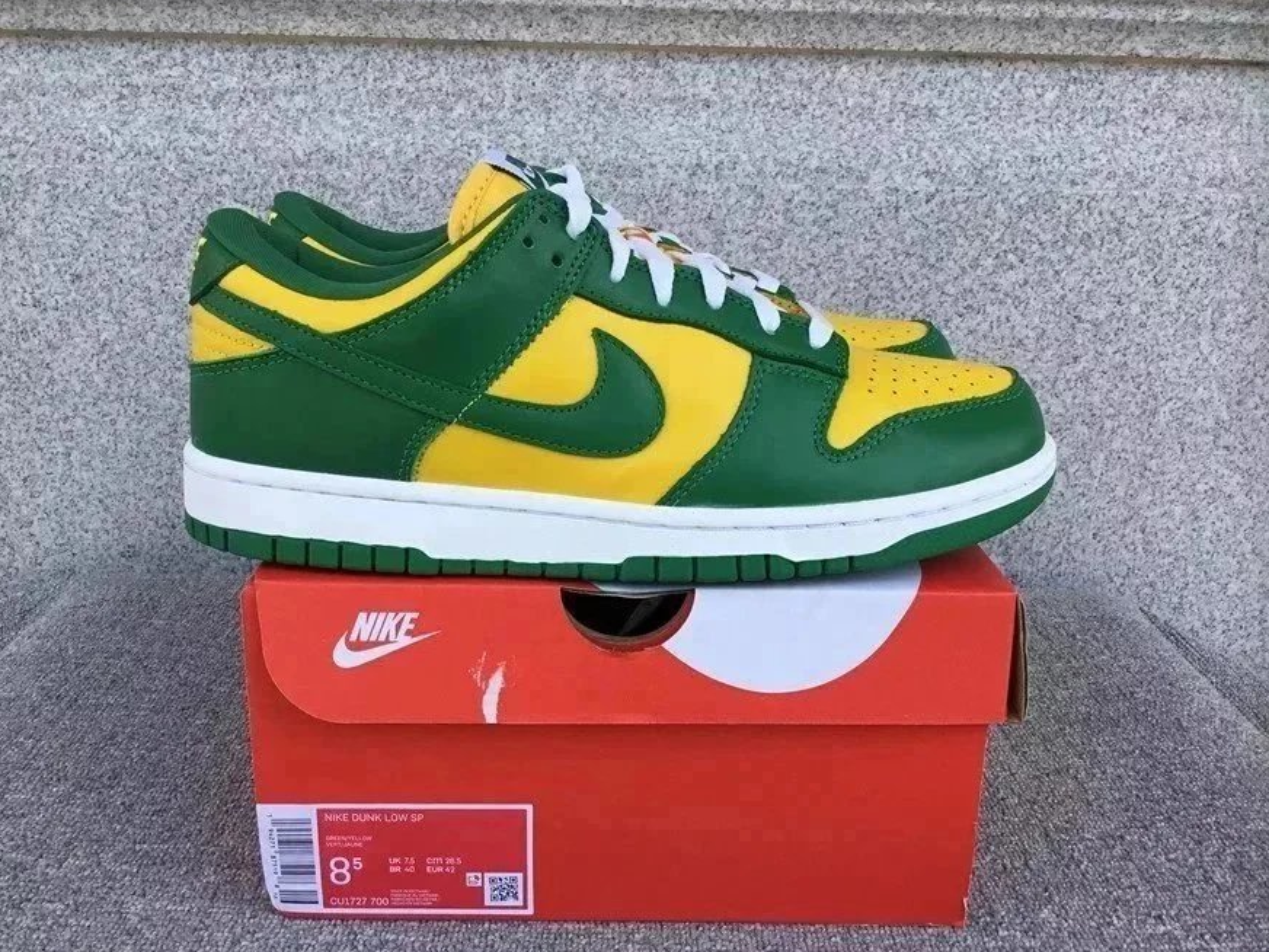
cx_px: 626
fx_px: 1173
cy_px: 483
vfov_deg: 44.2
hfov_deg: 56.8
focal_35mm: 32
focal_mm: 3.3
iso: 25
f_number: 2.4
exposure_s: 1/323
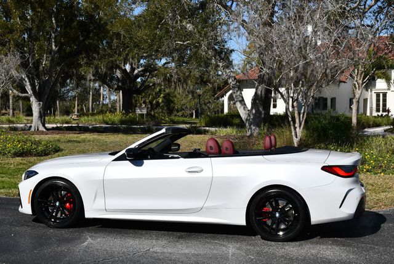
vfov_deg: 26.0
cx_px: 197
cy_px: 132
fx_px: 570
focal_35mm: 52
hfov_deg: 38.2
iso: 100
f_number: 9
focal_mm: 26
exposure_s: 1/320
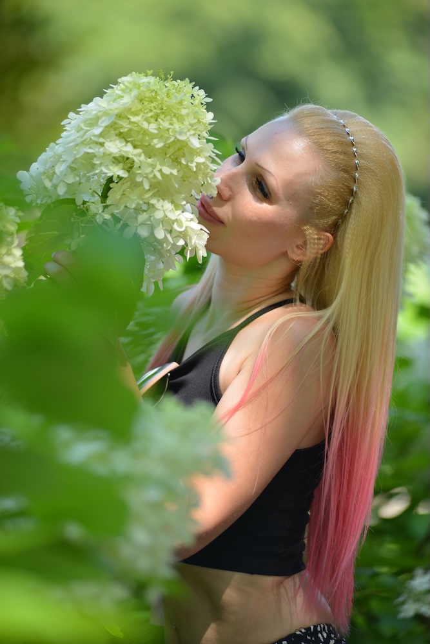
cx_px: 215
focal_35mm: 185
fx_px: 3313
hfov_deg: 7.4
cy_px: 322
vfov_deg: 11.1
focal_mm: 185
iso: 160
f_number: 2.8
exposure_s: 1/320
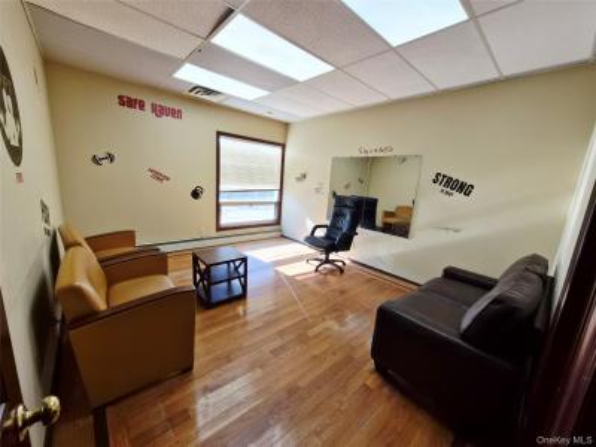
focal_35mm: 13
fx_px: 224
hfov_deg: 106.2
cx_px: 298
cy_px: 224
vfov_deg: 89.9
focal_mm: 1.7
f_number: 2.2
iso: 25
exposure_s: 1/123
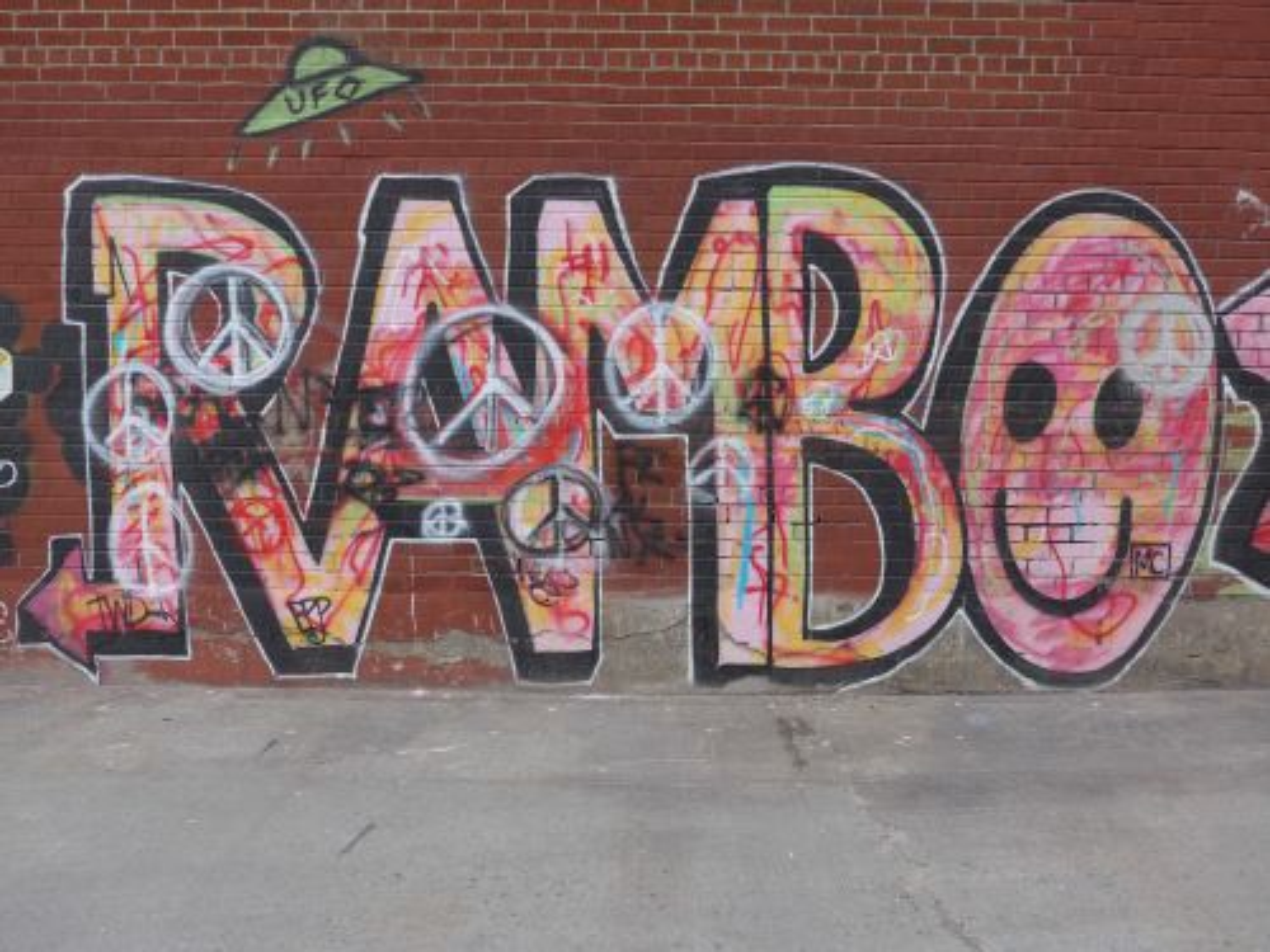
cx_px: 635
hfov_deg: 61.7
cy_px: 476
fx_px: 1064
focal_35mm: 29
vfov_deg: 48.2
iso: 80
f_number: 2.8
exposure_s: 1/250
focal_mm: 6
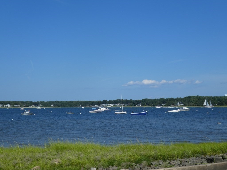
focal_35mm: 50
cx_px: 114
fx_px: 328
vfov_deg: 29.1
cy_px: 85
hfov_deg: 38.2
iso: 80
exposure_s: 1/1000
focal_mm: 9
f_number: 4.1
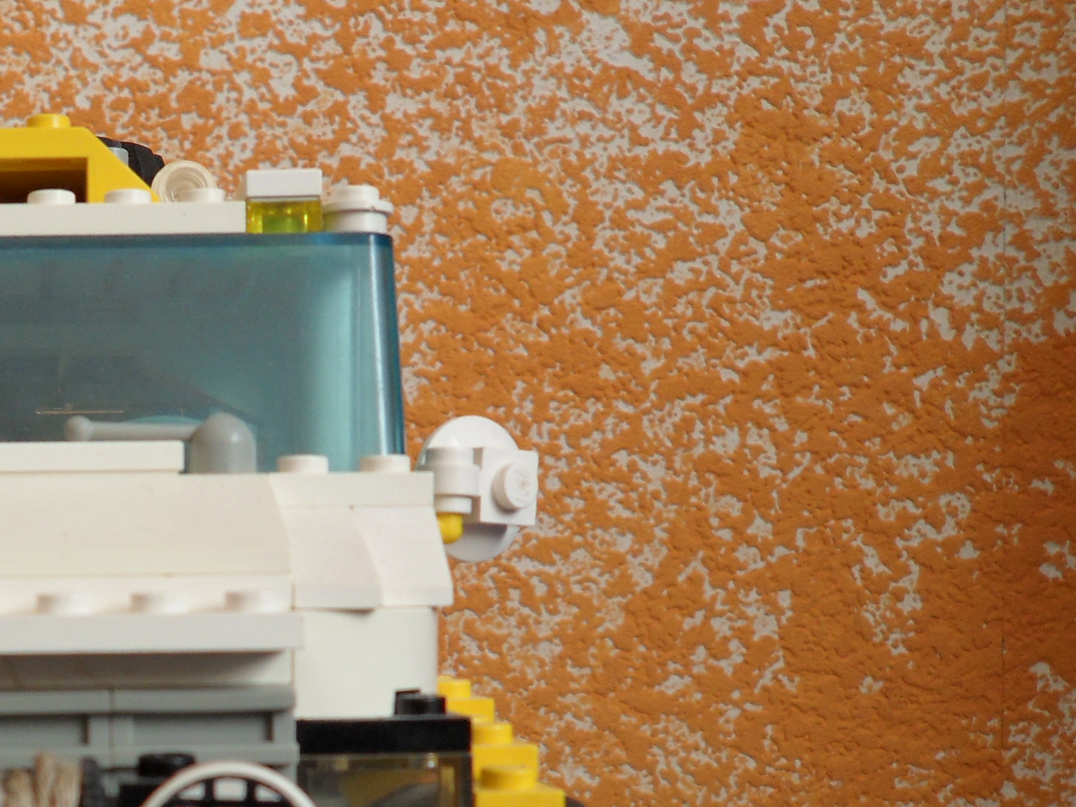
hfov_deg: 31.5
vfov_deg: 25.1
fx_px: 1772
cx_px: 24
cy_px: 686
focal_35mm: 57
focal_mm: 4.9
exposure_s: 1/45
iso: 80
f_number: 3.5
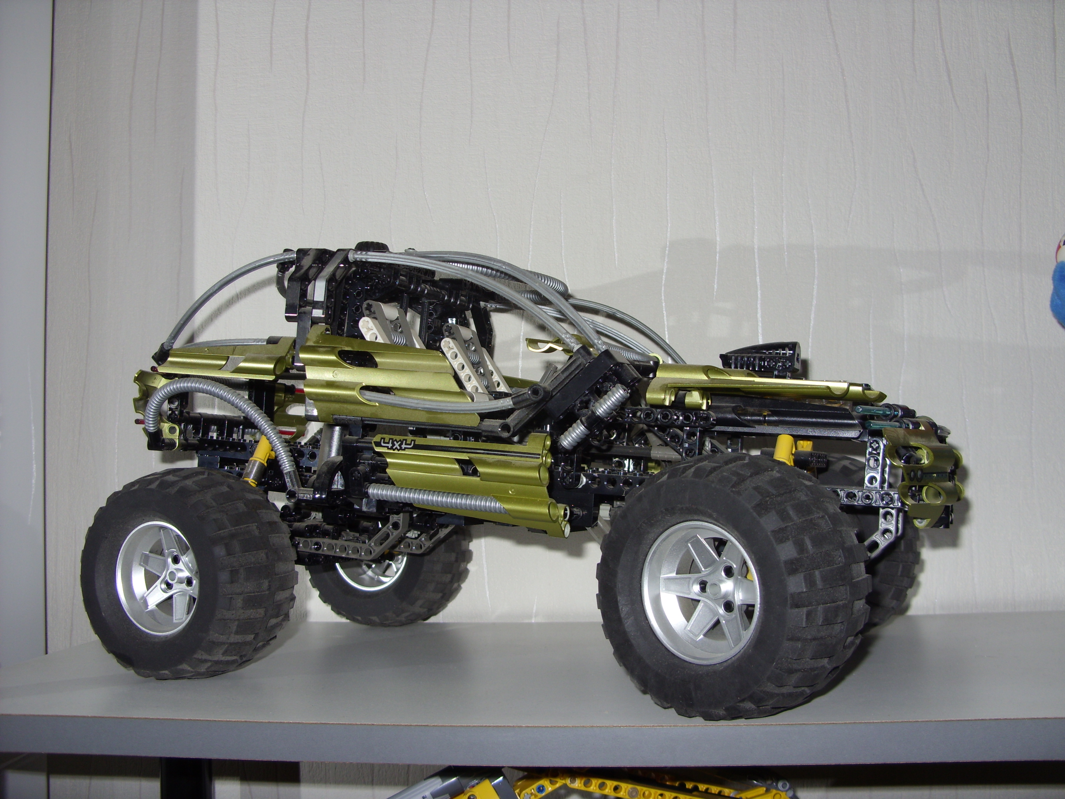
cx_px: 532
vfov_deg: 37.7
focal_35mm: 38
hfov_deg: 49.0
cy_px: 400
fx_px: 1169
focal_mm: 6.3
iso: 50
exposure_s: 1/30
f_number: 2.8
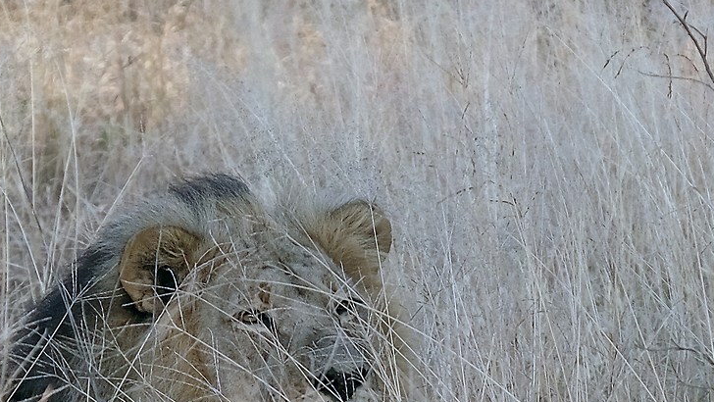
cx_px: 283
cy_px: 376
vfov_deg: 1.9
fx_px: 12026
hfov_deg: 3.4
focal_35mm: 635
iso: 1000
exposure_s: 1/640
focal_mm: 122.6
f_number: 5.6
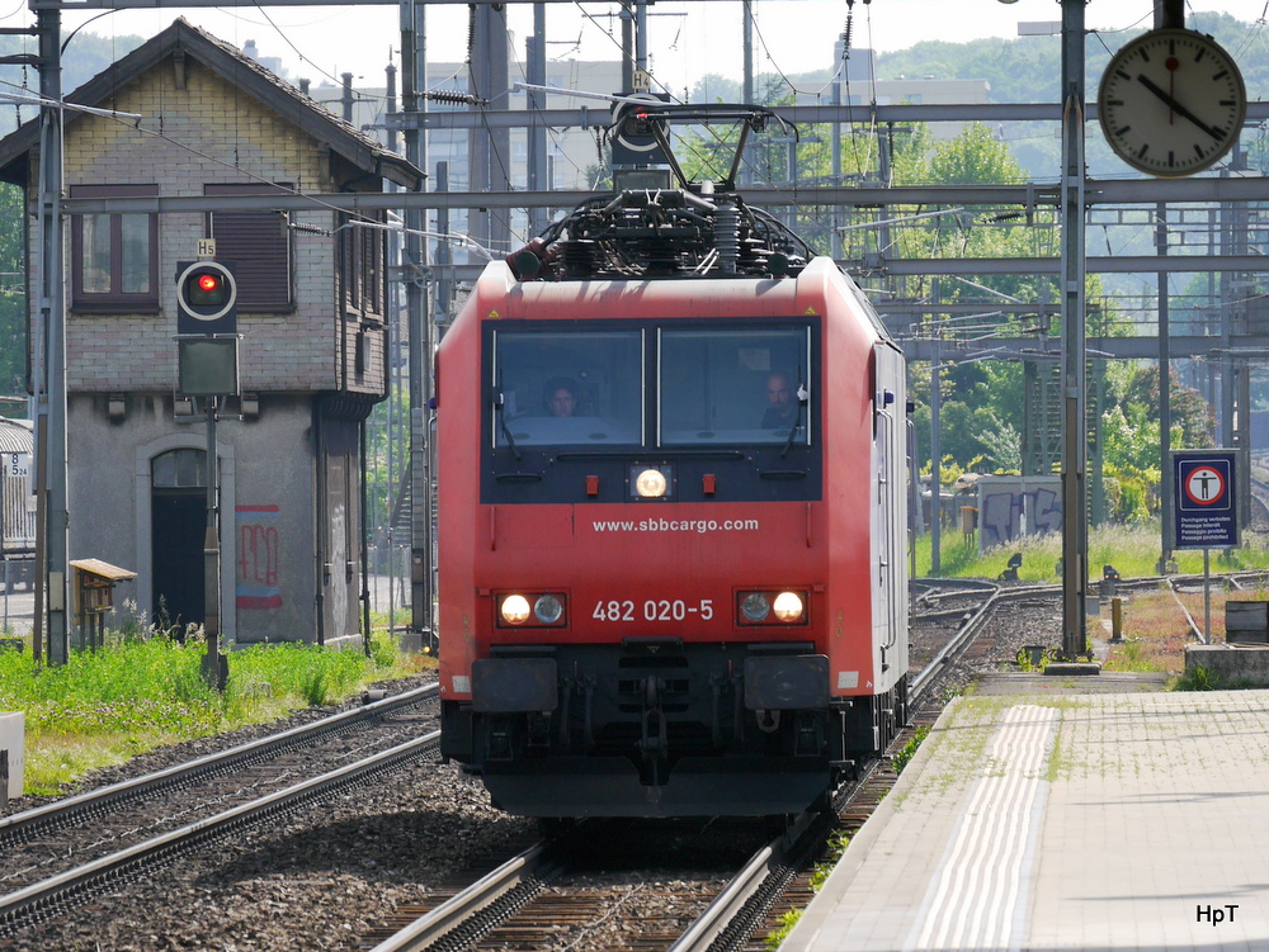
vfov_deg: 5.0
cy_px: 476
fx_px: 11003
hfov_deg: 6.6
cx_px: 634
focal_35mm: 300
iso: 160
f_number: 5.6
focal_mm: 150
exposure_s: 1/320
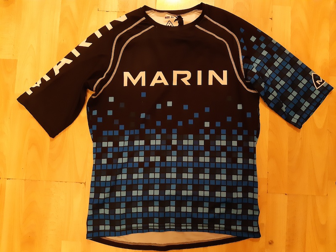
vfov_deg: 53.1
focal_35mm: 26
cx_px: 168
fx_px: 252
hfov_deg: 67.3
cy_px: 126
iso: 640
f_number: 1.7
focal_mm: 3.92
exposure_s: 1/17
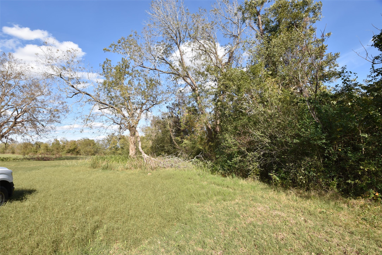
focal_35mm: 15
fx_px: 159
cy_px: 128
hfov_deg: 100.4
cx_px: 191
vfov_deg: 77.4
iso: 100
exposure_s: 1/200
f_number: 7.1
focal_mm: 10
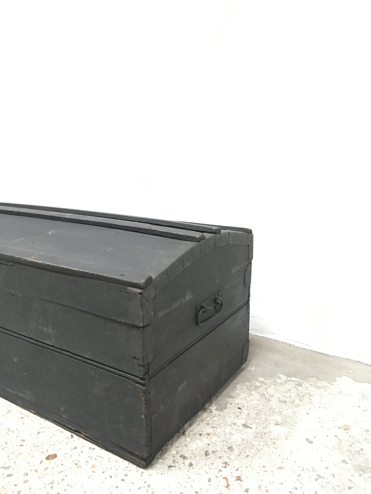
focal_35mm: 29
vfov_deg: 61.7
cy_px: 247
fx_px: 414
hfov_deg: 48.2
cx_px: 186
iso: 200
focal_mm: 4.15
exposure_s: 1/17
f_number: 2.2
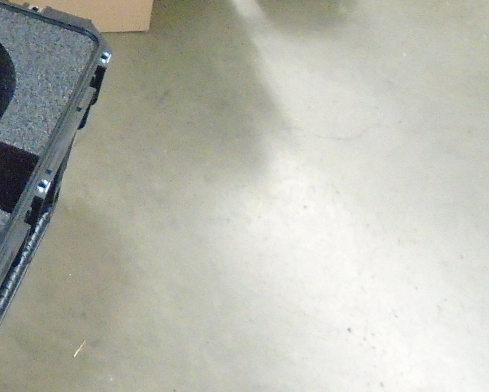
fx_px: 1259
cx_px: -246
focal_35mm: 87
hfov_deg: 19.2
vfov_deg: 17.4
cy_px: 27
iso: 800
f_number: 3.2
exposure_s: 1/20
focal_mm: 4.6
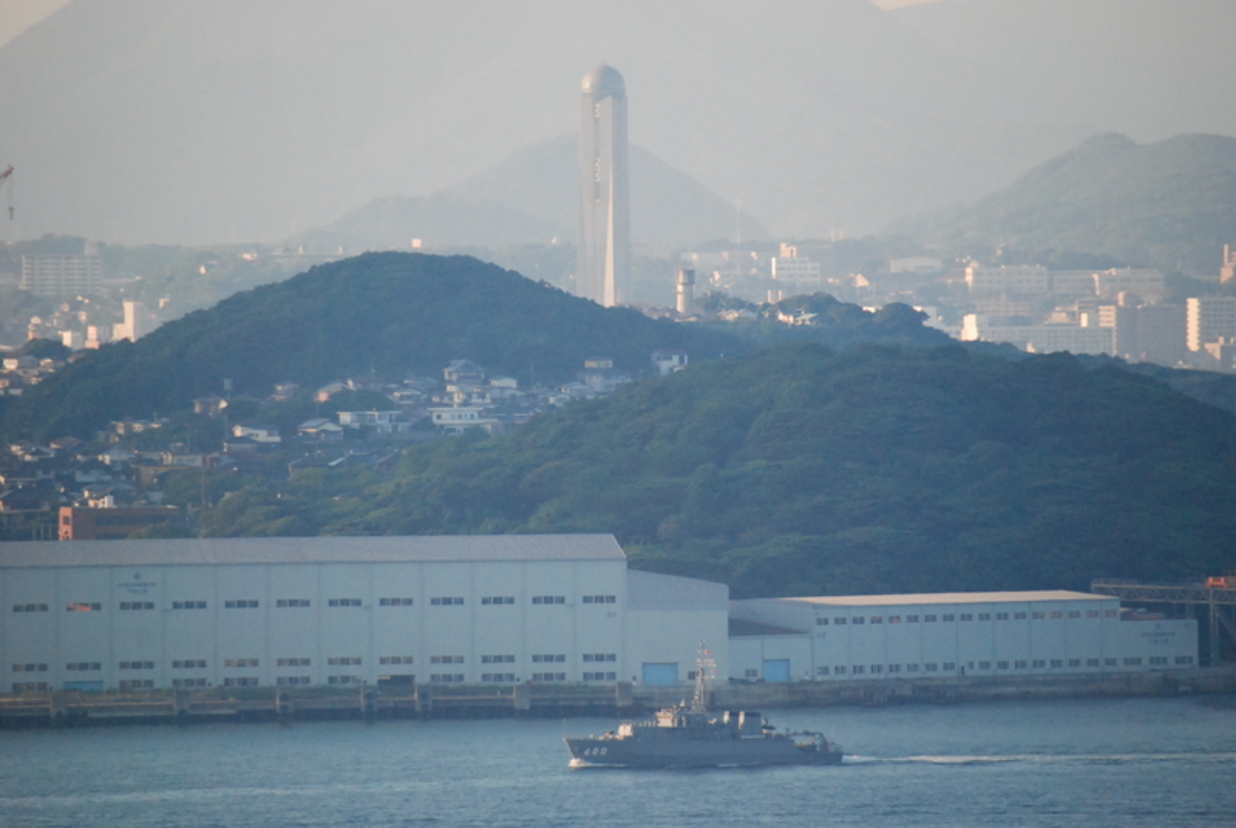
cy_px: 414
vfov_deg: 3.1
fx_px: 15473
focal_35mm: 450
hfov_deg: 4.6
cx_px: 618
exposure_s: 1/1600
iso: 1600
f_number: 6.3
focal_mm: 300
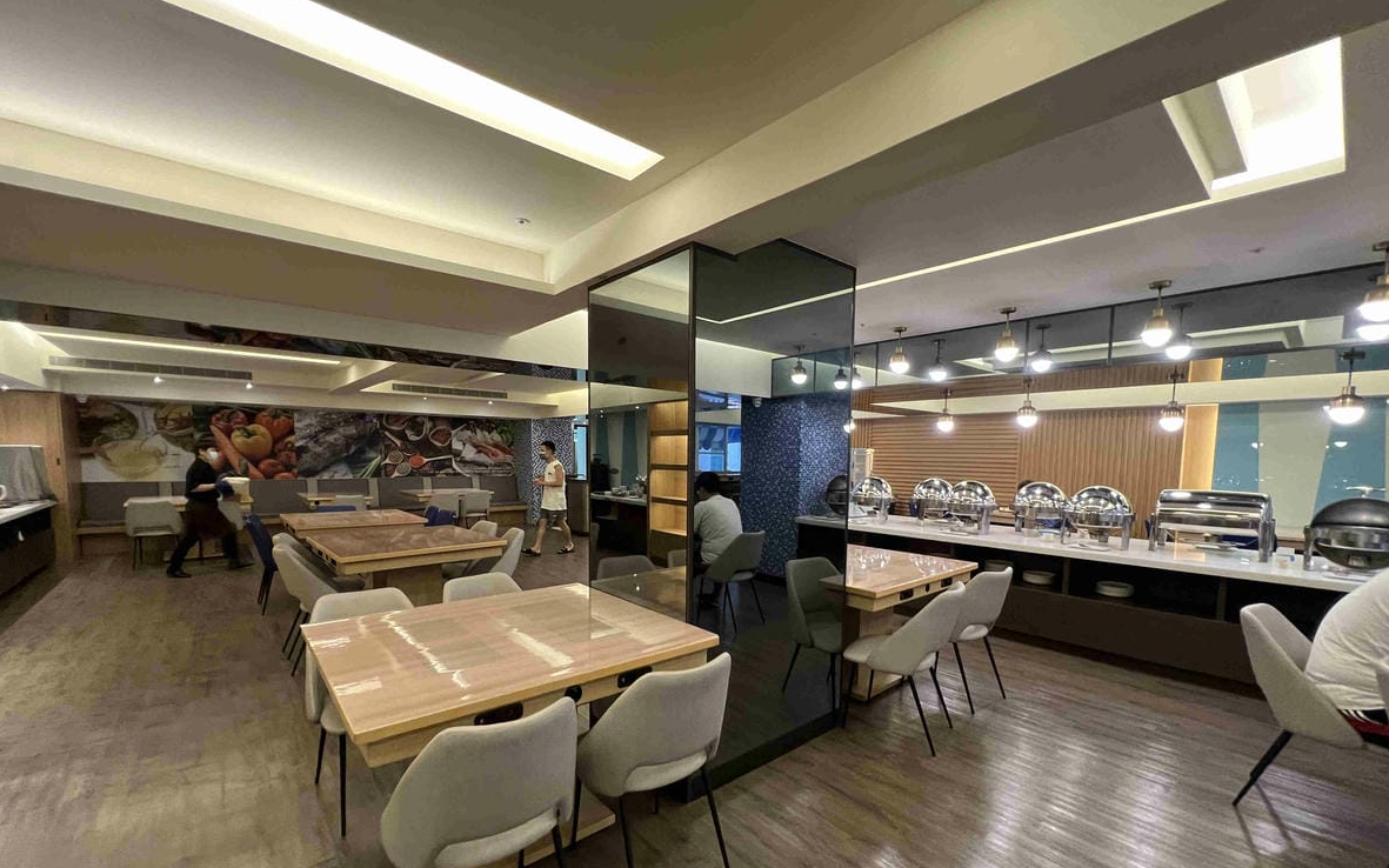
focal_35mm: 14
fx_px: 530
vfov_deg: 78.1
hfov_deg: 105.3
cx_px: 703
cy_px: 503
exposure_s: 1/60
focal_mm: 1.57
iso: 320
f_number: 1.8
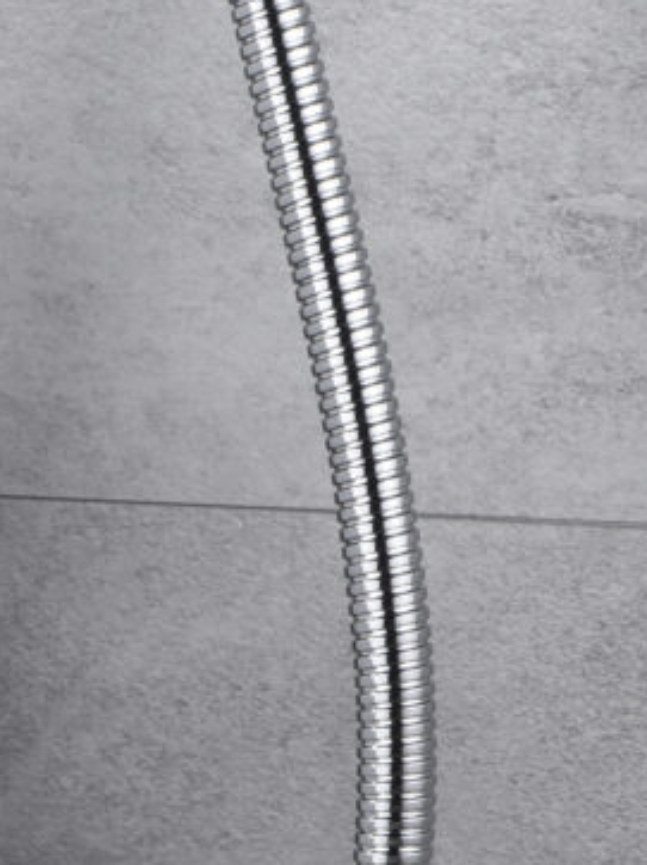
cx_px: -414
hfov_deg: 2.1
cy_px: -105
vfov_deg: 2.8
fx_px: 17840
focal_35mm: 715
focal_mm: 105
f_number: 11
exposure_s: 1/160
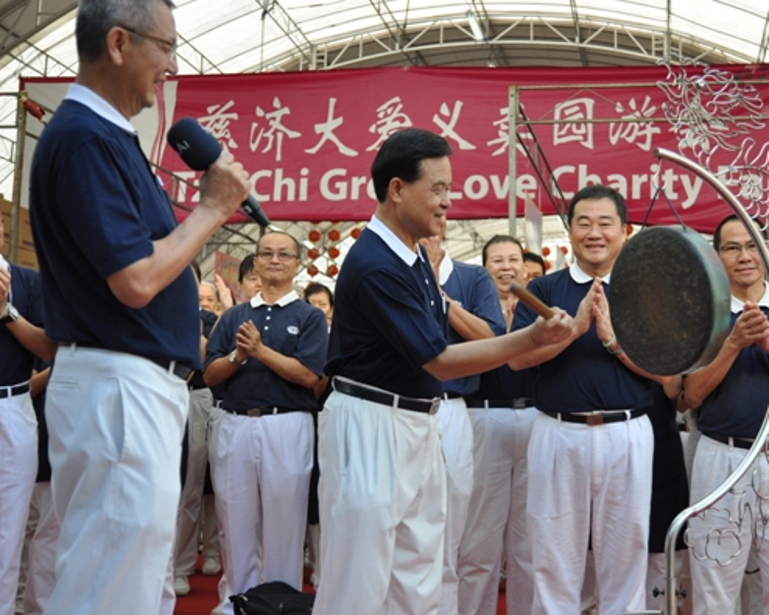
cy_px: 303
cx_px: 487
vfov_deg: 29.7
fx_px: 1161
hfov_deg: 36.4
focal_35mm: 51
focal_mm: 28
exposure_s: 1/1000
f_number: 2.8
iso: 500
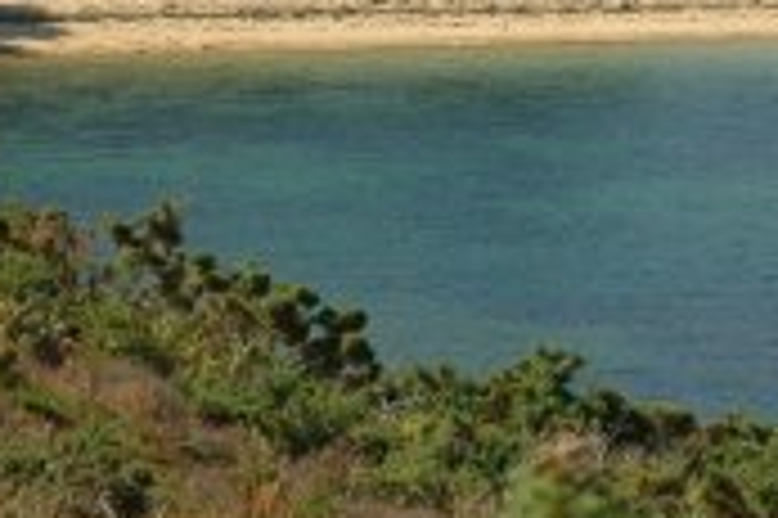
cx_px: 1785
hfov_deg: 6.2
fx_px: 6887
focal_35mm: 319
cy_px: -104
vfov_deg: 4.3
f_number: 6.3
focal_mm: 46
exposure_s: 1/125
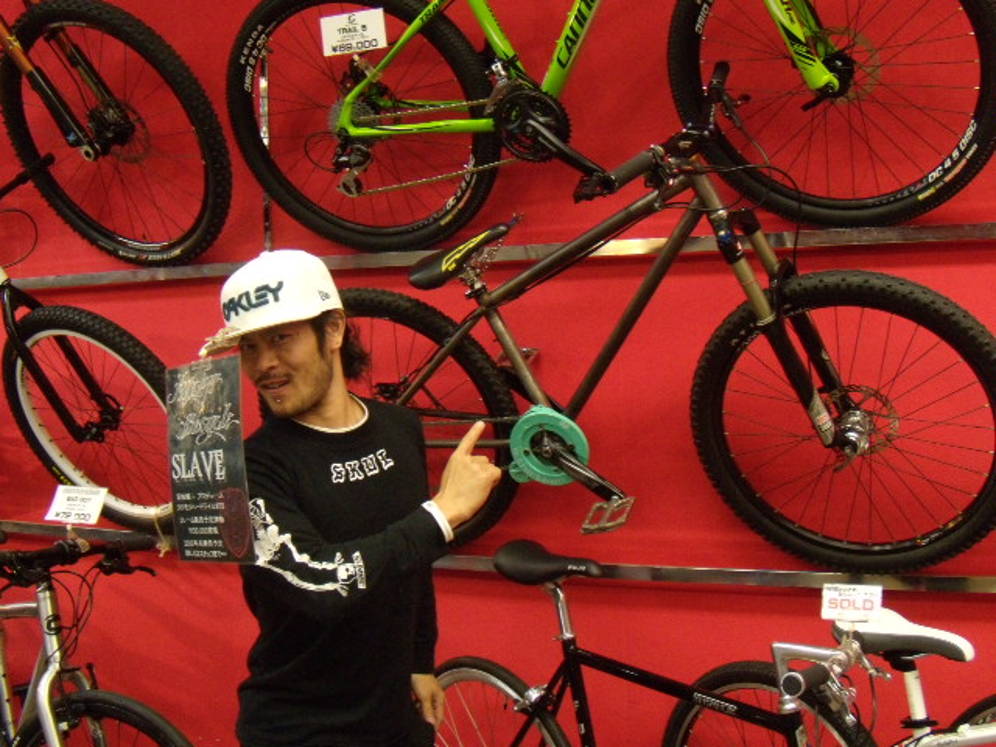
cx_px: 498
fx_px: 1036
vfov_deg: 39.7
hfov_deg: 51.4
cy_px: 374
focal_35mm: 36
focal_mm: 6.4
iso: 400
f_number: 3.6
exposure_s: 1/25
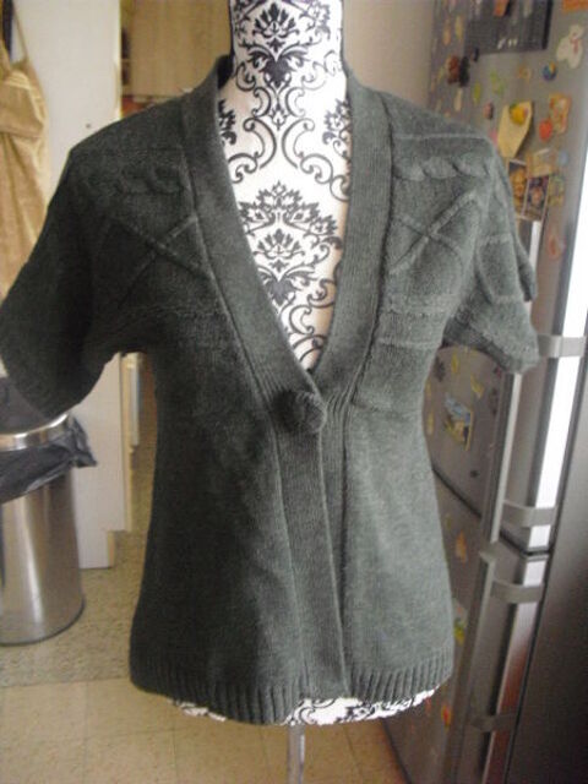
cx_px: 294
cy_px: 392
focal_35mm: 36
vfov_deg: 51.4
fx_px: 815
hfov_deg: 39.7
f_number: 3.1
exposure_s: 1/8
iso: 800
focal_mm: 6.3
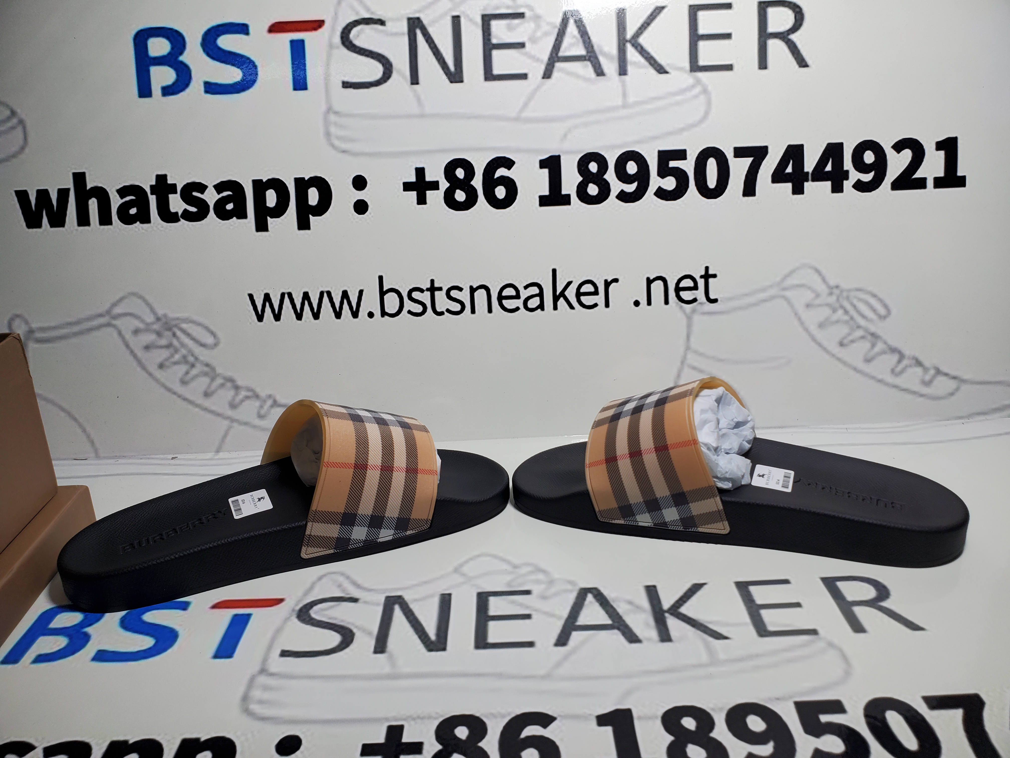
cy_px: 379
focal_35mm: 26
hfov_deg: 67.3
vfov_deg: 53.1
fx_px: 759
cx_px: 505
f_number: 1.5
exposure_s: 1/403
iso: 50
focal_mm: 4.3
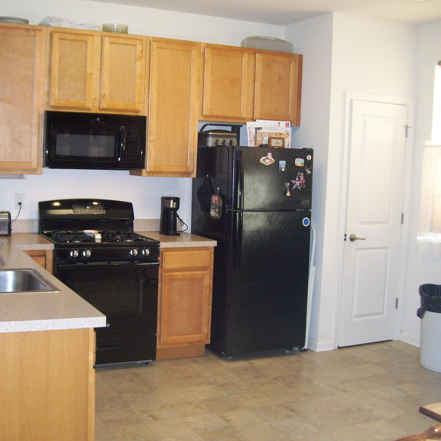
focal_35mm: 43
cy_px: 219
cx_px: 166
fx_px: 620
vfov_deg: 39.2
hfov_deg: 38.9
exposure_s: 1/60
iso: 200
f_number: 2.7
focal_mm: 6
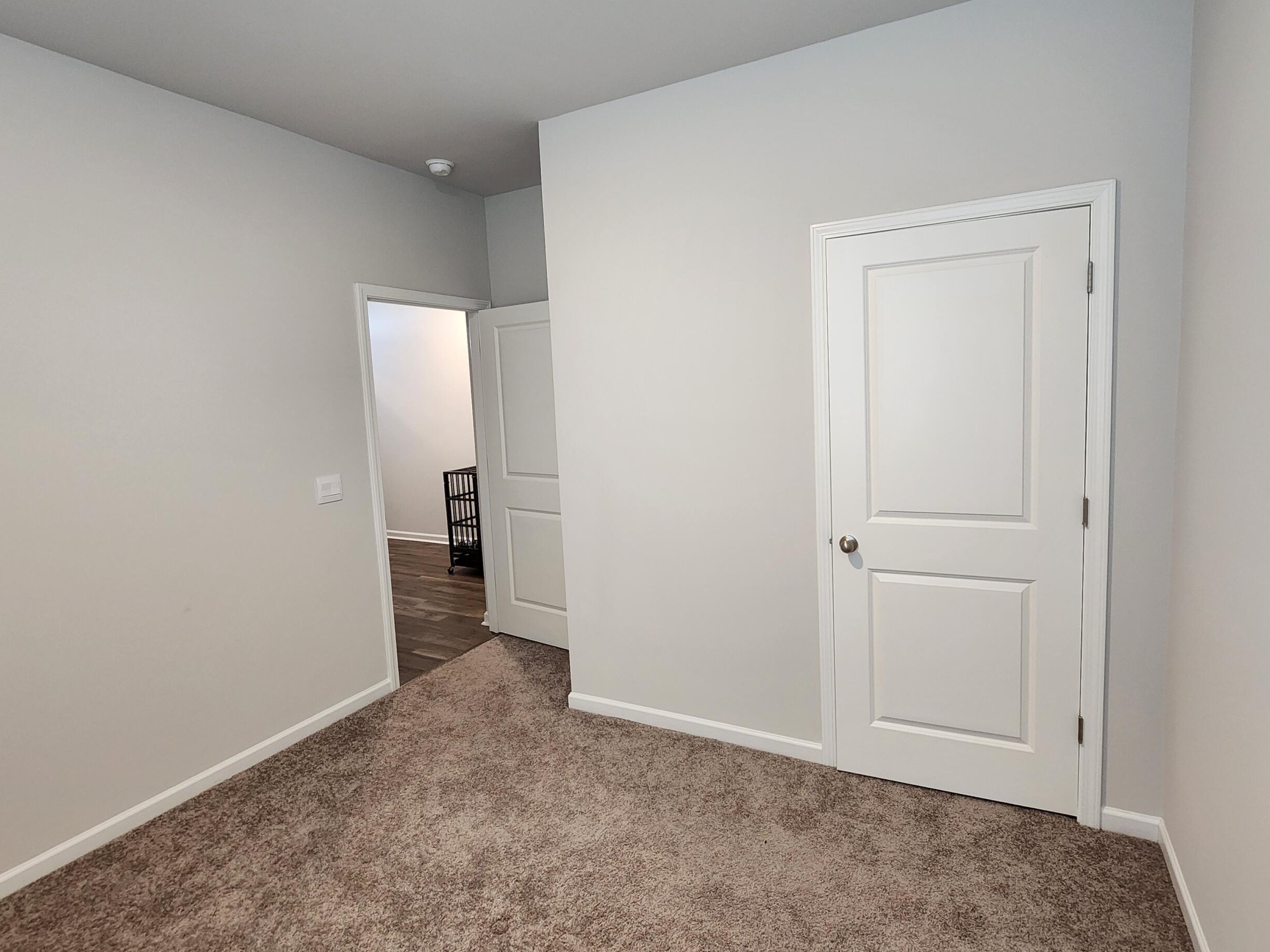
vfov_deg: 78.0
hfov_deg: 94.3
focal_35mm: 16
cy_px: 449
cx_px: 680
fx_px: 587
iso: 320
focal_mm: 2.2
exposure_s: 1/30
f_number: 2.2
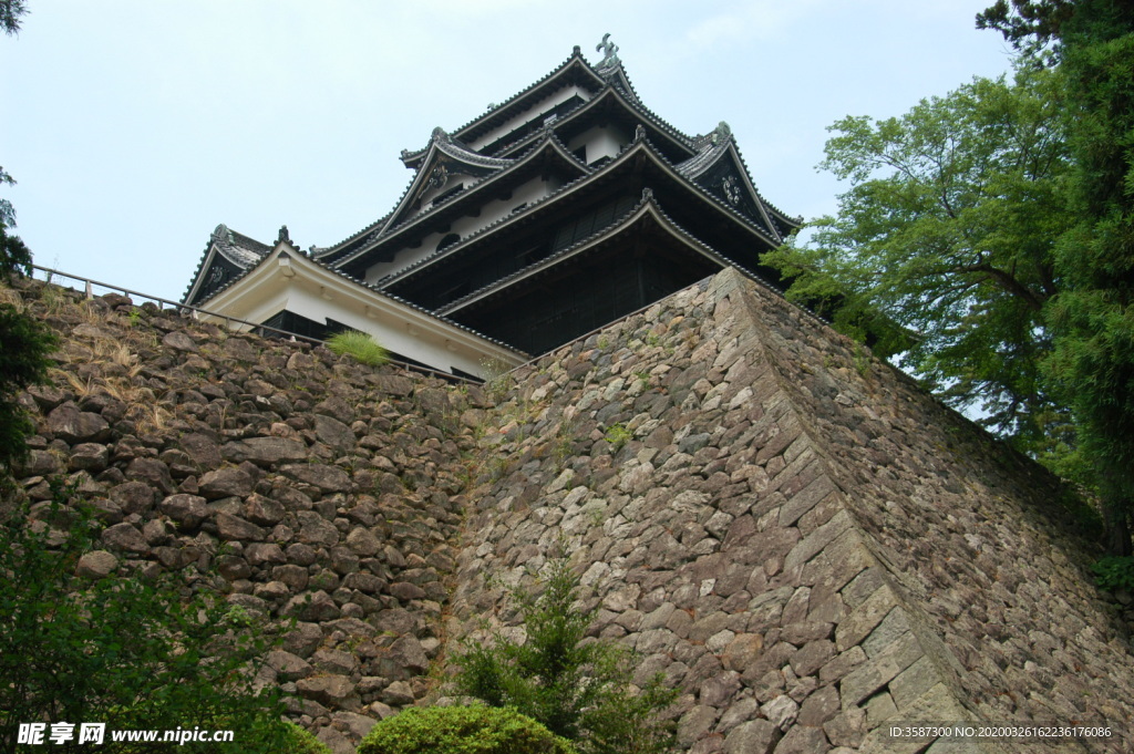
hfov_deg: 53.2
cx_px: 567
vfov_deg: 36.8
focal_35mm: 36
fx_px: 1133
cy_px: 377
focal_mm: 24
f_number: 6.7
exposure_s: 1/160
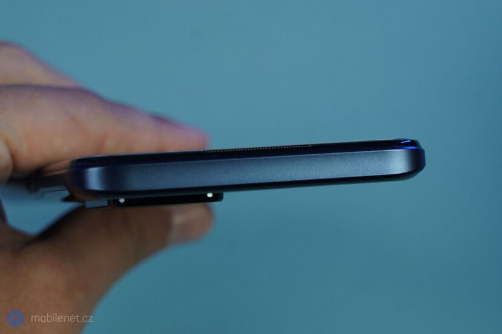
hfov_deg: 28.9
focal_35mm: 70
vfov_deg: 19.4
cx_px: 251
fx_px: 976
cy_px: 167
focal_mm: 70
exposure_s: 1/160
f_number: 7.1
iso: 2000
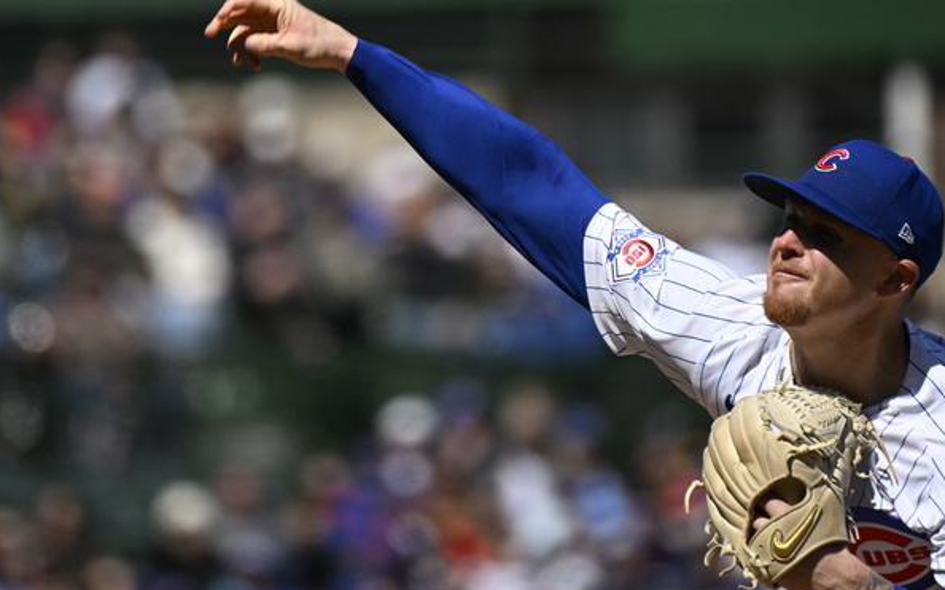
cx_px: 401
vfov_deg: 1.6
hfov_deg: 2.6
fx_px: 20806
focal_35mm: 808
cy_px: 110
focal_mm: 460
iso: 640
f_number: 5.6
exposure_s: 1/5000
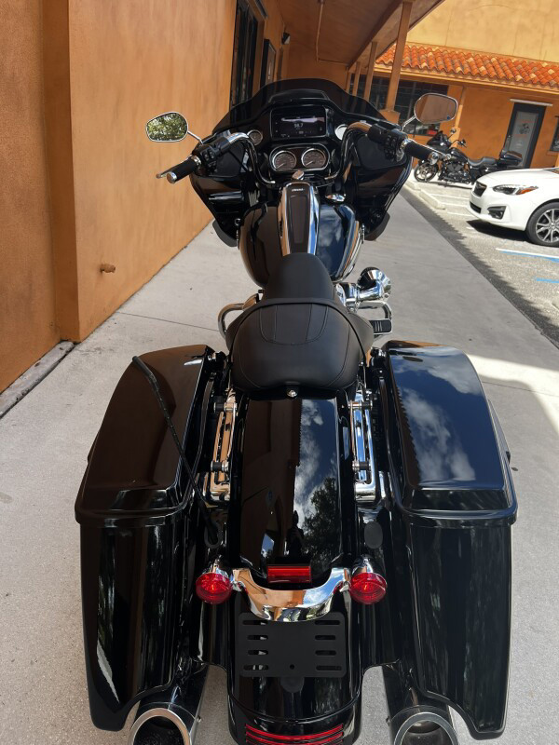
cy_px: 372
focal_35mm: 26
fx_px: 560
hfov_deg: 53.1
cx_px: 280
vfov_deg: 67.3
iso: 50
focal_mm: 5.1
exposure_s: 1/833
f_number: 1.6
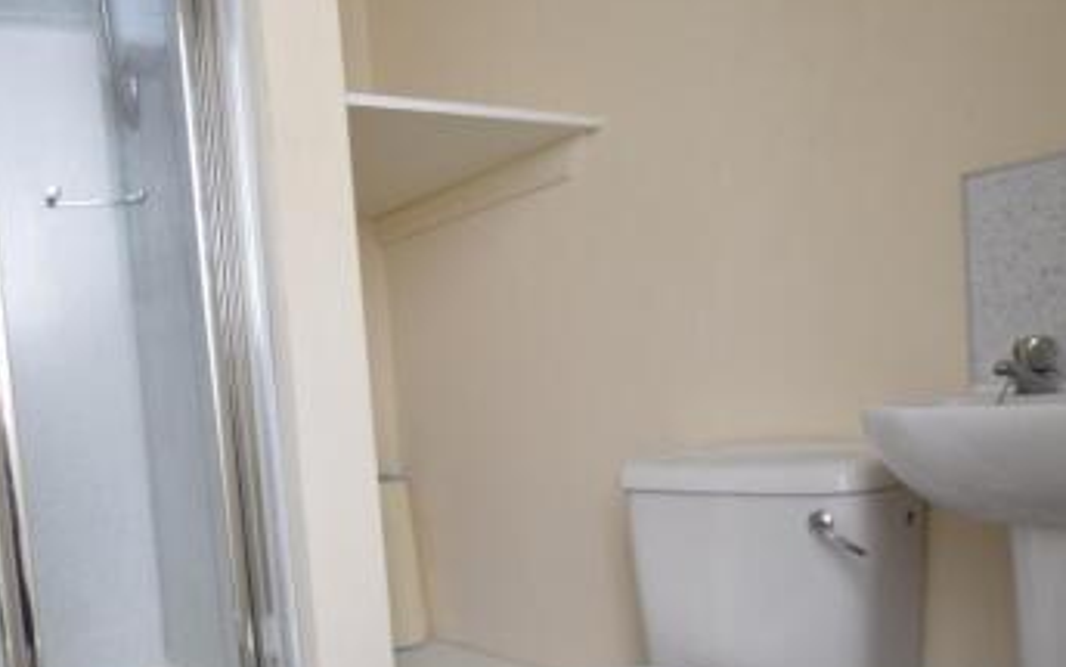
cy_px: 454
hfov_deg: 59.1
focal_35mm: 32
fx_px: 921
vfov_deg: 39.2
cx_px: 381
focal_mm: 15
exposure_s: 1/200
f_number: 5.6
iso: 400
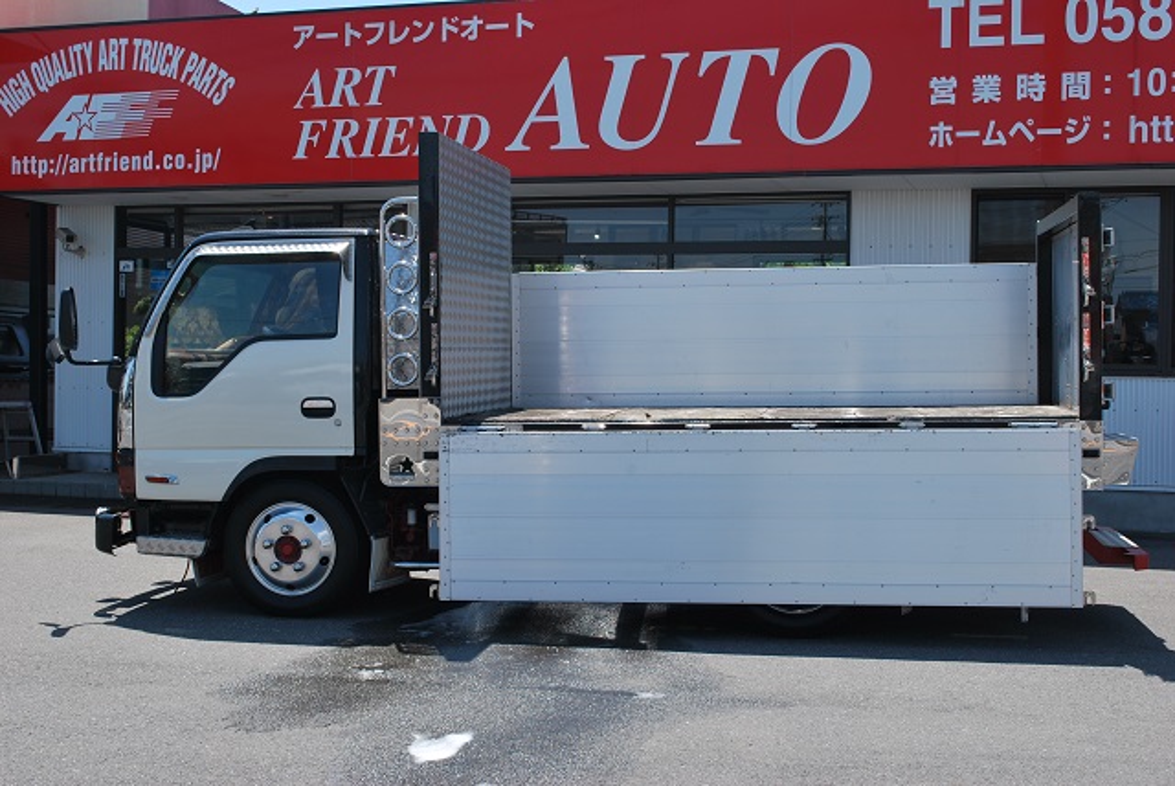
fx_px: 1568
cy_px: 393
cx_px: 588
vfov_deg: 28.1
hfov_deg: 41.1
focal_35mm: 48
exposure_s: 1/200
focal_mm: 32
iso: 100
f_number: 7.1
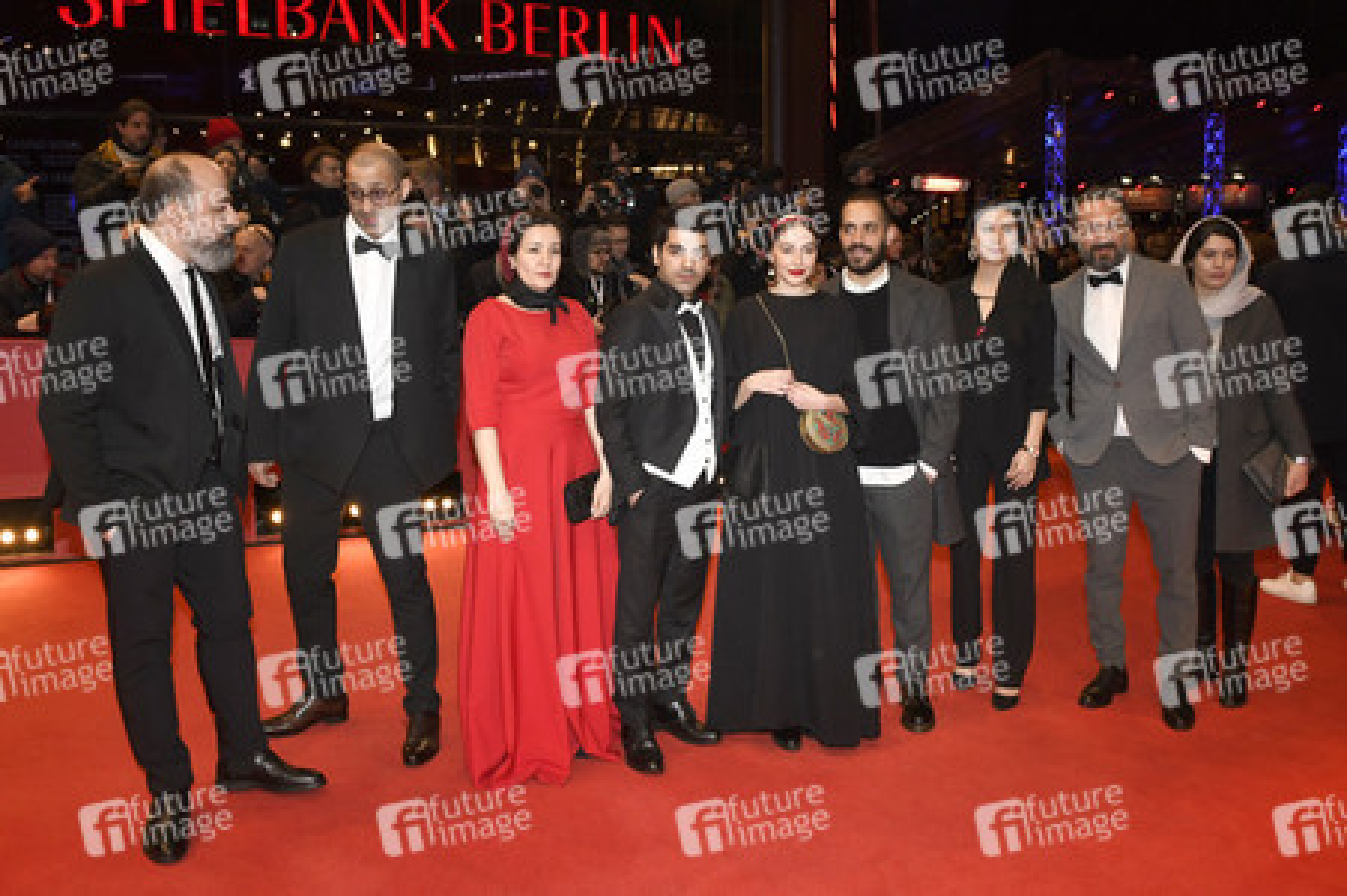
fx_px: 935
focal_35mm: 25
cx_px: 674
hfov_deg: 71.5
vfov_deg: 51.2
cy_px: 448
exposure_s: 1/250
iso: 1000
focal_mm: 17
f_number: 6.3
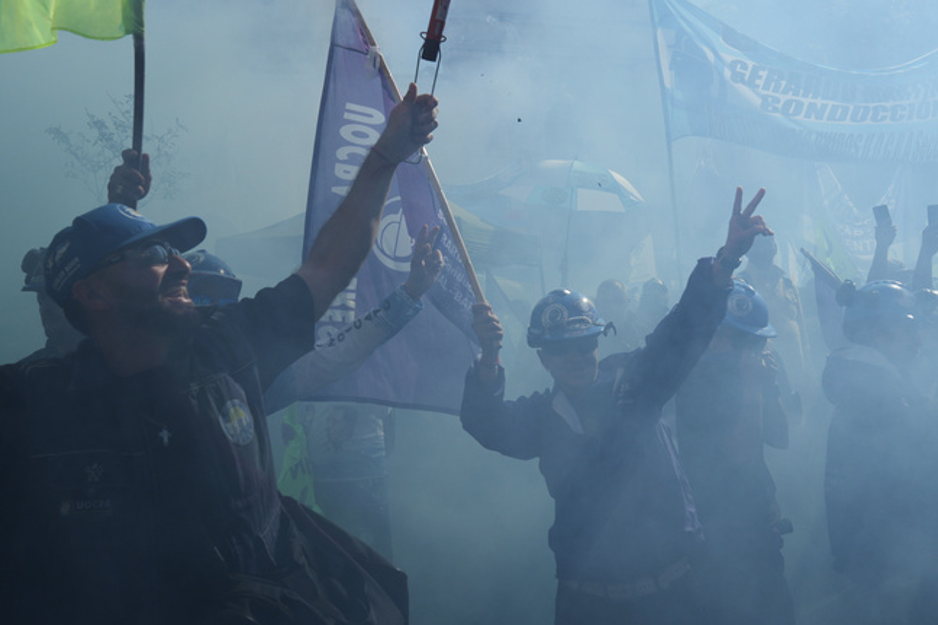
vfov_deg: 34.8
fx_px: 990
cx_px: 487
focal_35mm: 38
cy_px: 229
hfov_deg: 50.7
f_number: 9
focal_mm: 24
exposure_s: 1/1000
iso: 160
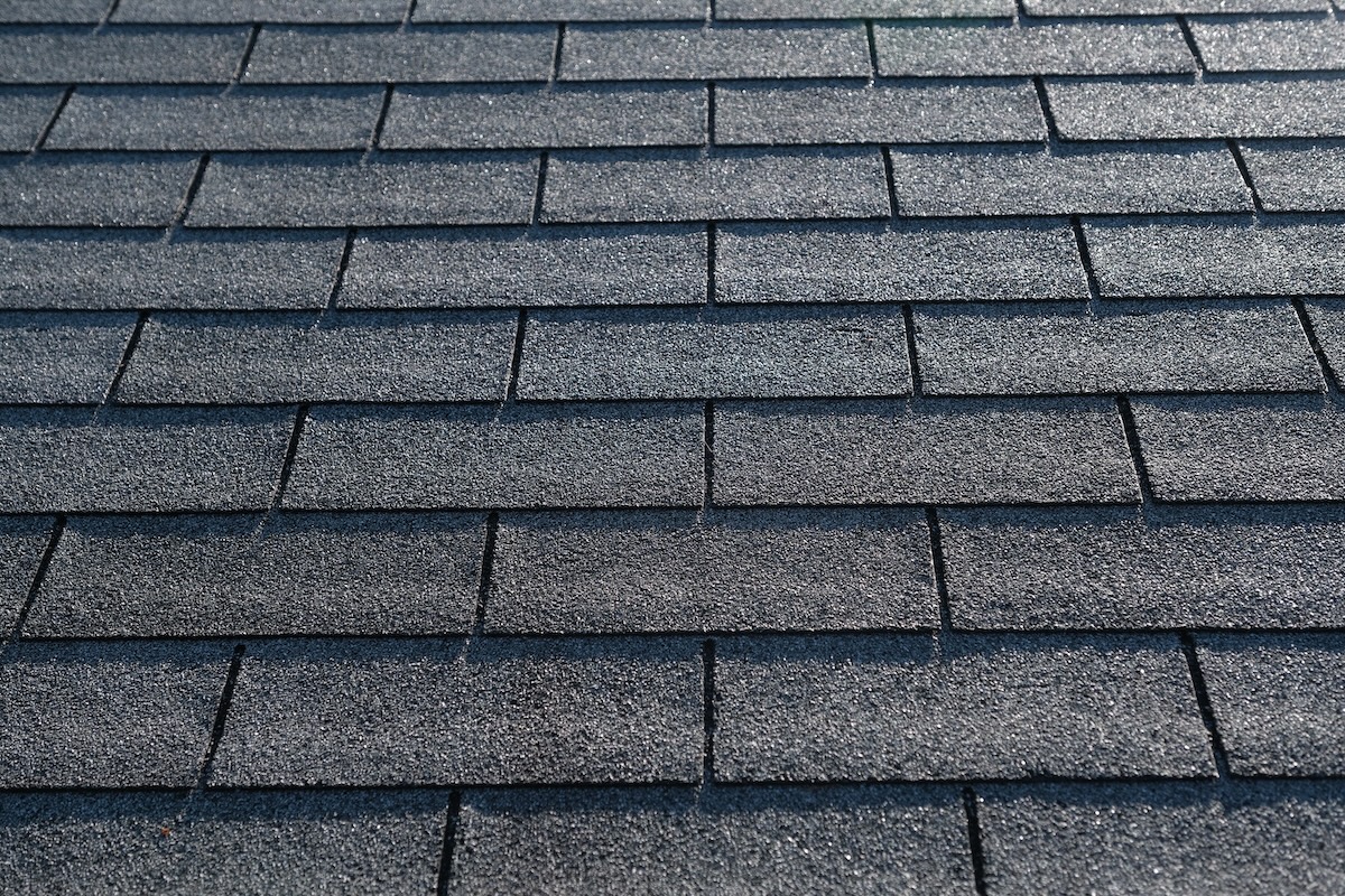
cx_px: 672
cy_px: 448
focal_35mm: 51
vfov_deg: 26.5
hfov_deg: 38.9
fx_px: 1905
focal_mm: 34.2
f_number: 4
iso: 80
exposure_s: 1/320
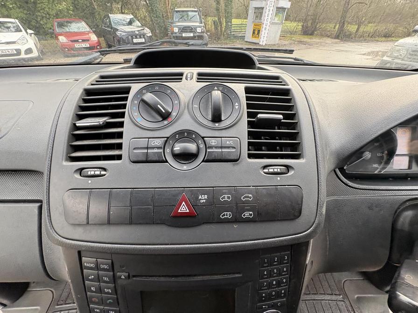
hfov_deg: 102.1
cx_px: 209
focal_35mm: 14
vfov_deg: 85.7
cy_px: 156
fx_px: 169
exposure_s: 1/99
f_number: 2.2
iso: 200
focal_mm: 2.22
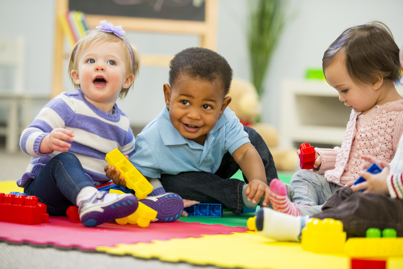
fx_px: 1512
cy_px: 134
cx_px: 202
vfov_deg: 10.2
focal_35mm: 135
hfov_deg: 15.2
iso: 400
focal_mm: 135
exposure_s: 1/250
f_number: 2.8
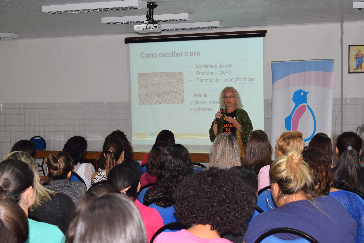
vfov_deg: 18.2
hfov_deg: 27.0
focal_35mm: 75
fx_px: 758
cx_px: 182
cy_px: 122
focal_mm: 50
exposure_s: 1/100
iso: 800
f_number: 5.6
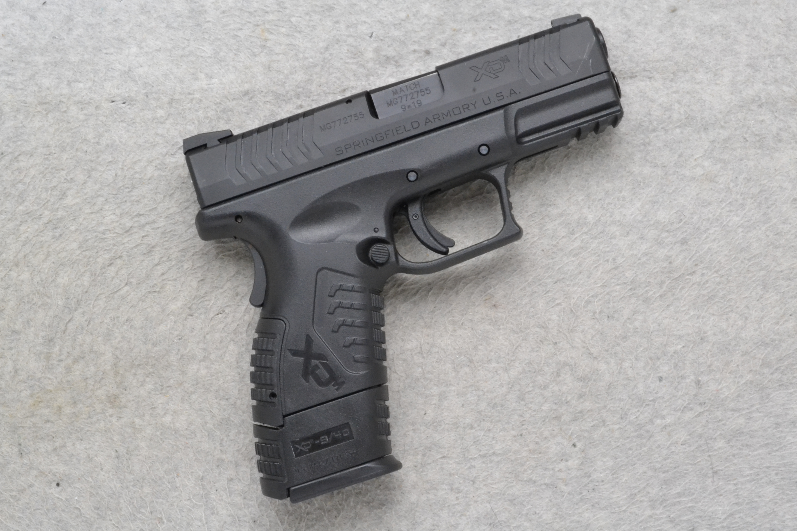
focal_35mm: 69
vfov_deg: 19.7
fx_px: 1527
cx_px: 398
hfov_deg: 29.2
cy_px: 266
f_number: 25
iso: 3200
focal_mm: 46
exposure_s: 1/80
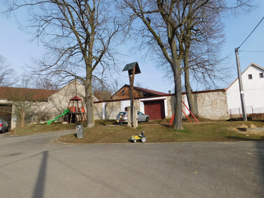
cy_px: 99
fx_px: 175
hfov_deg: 73.9
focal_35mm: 23
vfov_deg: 58.9
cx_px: 132
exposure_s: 1/400
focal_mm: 4
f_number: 6
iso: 125
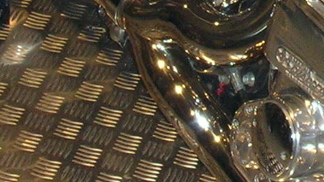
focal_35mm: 184
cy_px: -39
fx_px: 1581
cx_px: 425
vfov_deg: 6.6
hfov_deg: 11.4
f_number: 3
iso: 117
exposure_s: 1/60.1
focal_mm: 5.8
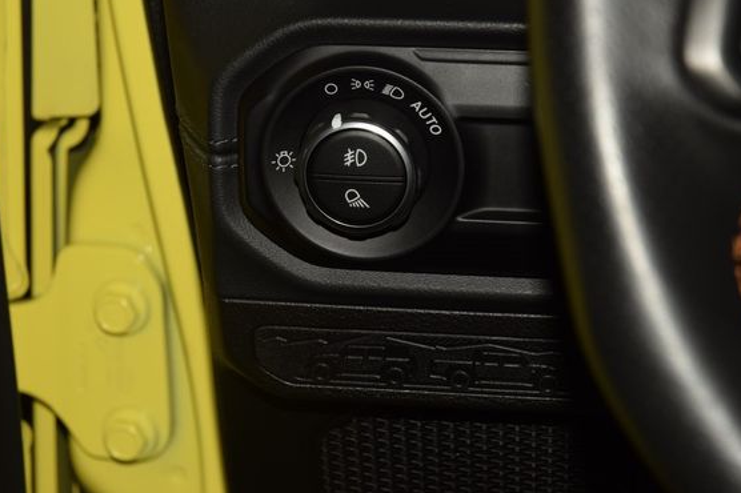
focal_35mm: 121
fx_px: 2489
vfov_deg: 11.3
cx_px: 351
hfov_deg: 16.9
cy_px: 214
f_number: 8
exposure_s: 1/125
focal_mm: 70
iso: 100
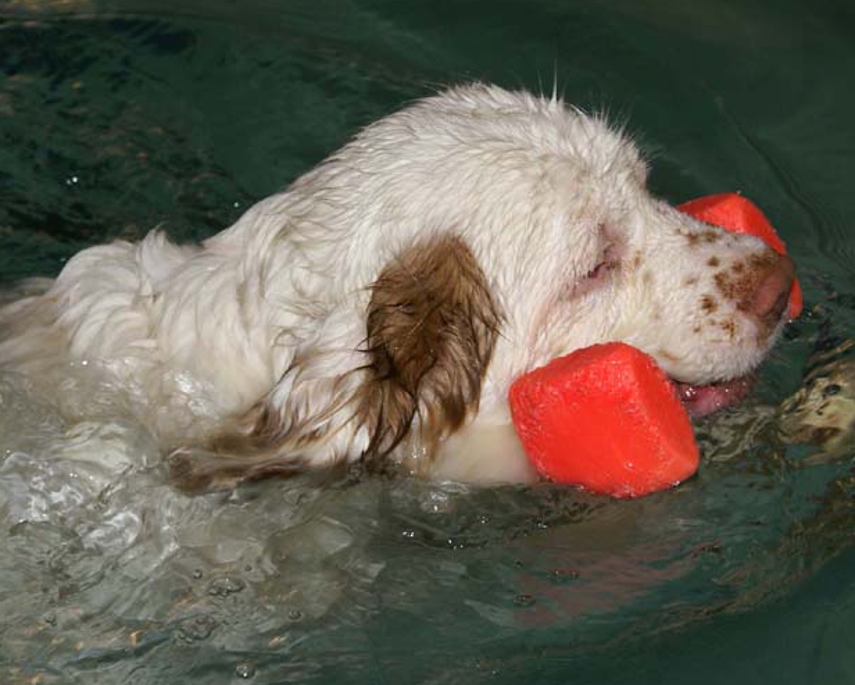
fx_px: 3240
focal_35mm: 128
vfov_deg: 12.1
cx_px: 525
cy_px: 340
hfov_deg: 15.0
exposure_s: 1/125
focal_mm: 70
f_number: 5.6
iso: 400
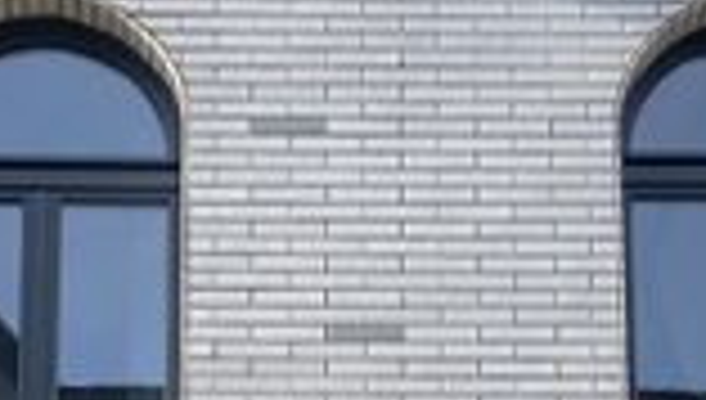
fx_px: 2907
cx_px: 103
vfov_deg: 7.6
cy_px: 715
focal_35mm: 155
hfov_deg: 13.7
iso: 20
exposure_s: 1/631
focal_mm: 3.99
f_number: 1.8
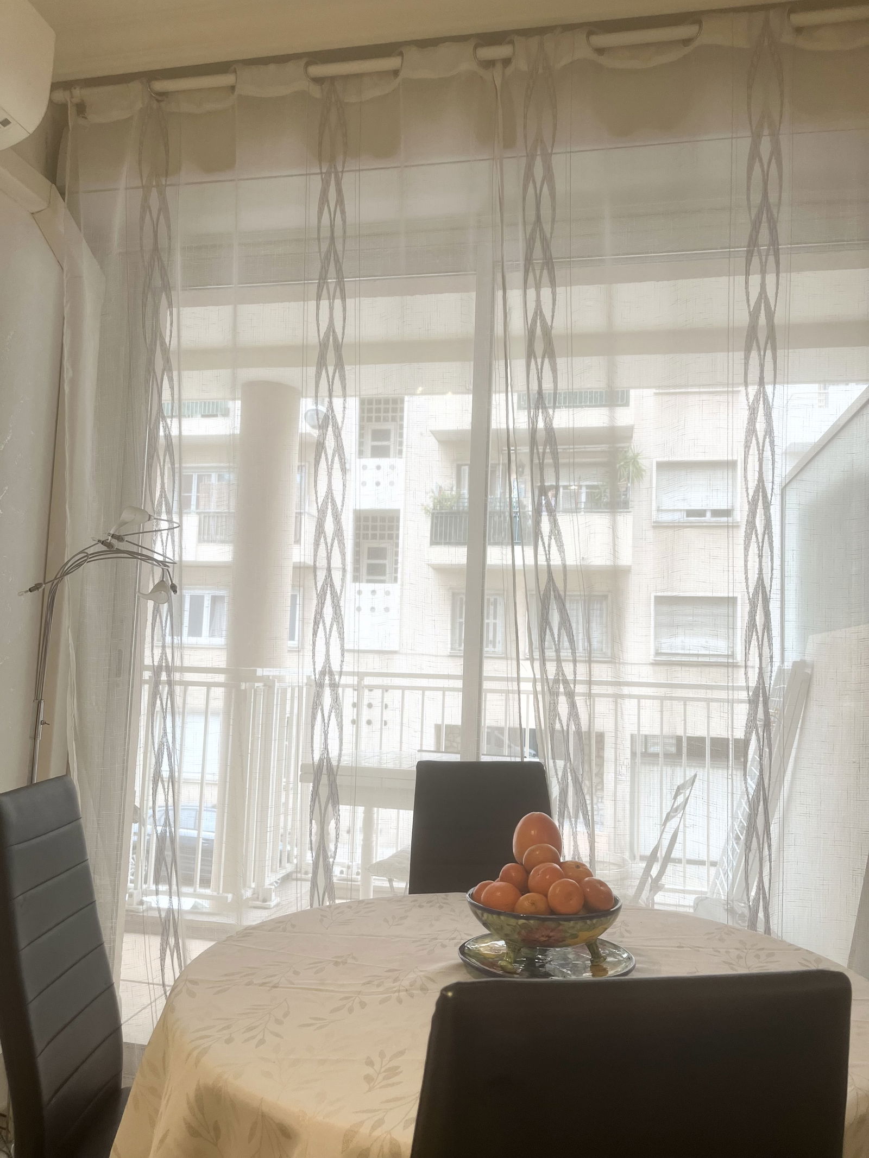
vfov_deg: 67.3
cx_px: 434
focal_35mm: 26
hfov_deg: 53.1
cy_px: 579
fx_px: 870
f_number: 1.6
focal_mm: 5.1
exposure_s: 1/100
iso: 50
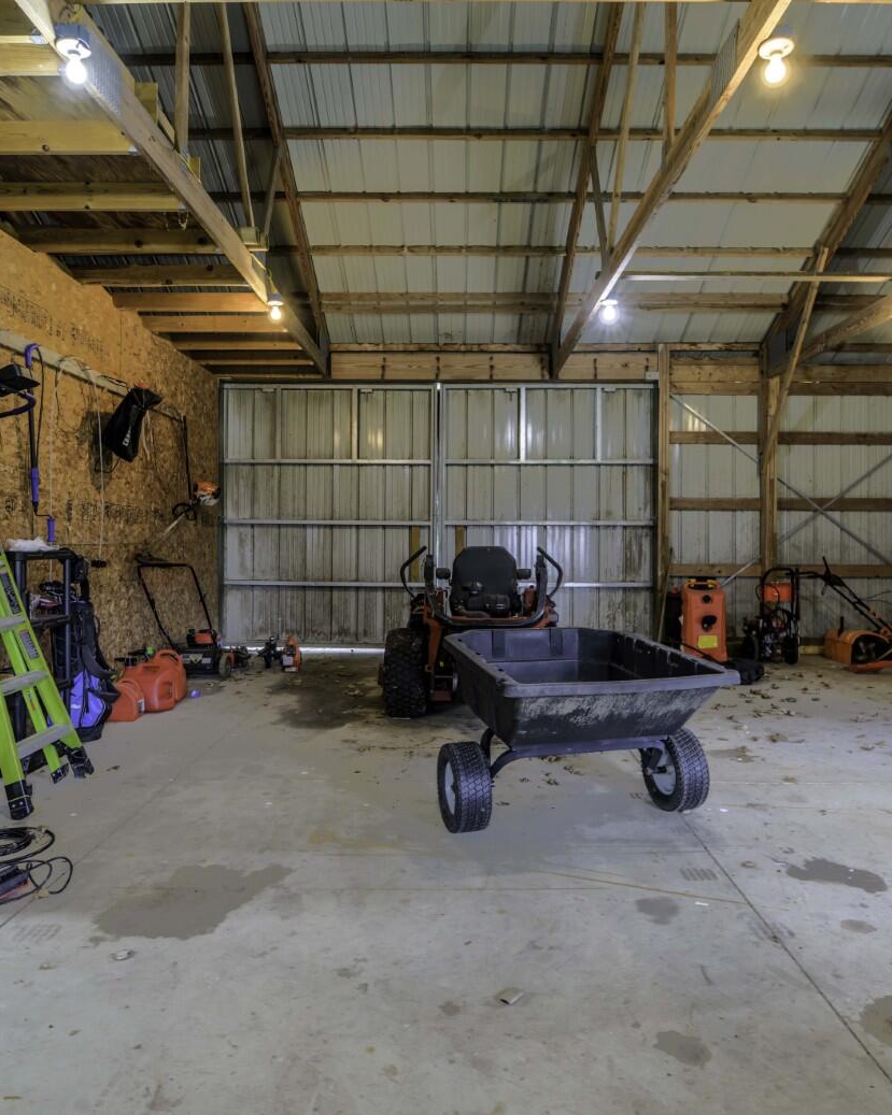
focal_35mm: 22
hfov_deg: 63.1
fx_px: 726
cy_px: 538
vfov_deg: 75.0
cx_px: 438
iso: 100
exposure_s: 1/1.67
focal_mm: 15
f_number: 13
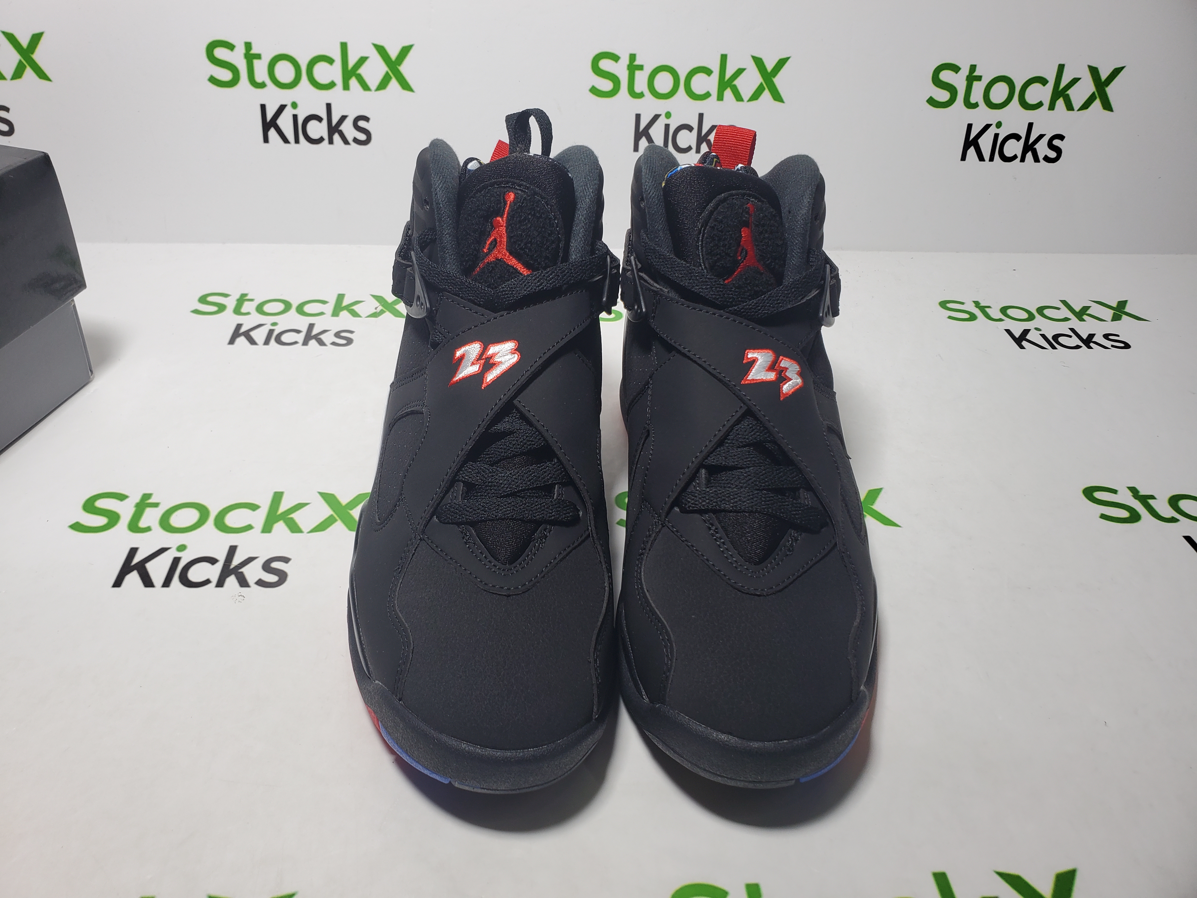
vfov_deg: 53.1
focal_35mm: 26
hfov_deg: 67.3
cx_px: 598
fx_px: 899
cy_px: 449
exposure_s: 1/195
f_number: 2.4
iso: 50
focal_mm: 4.3
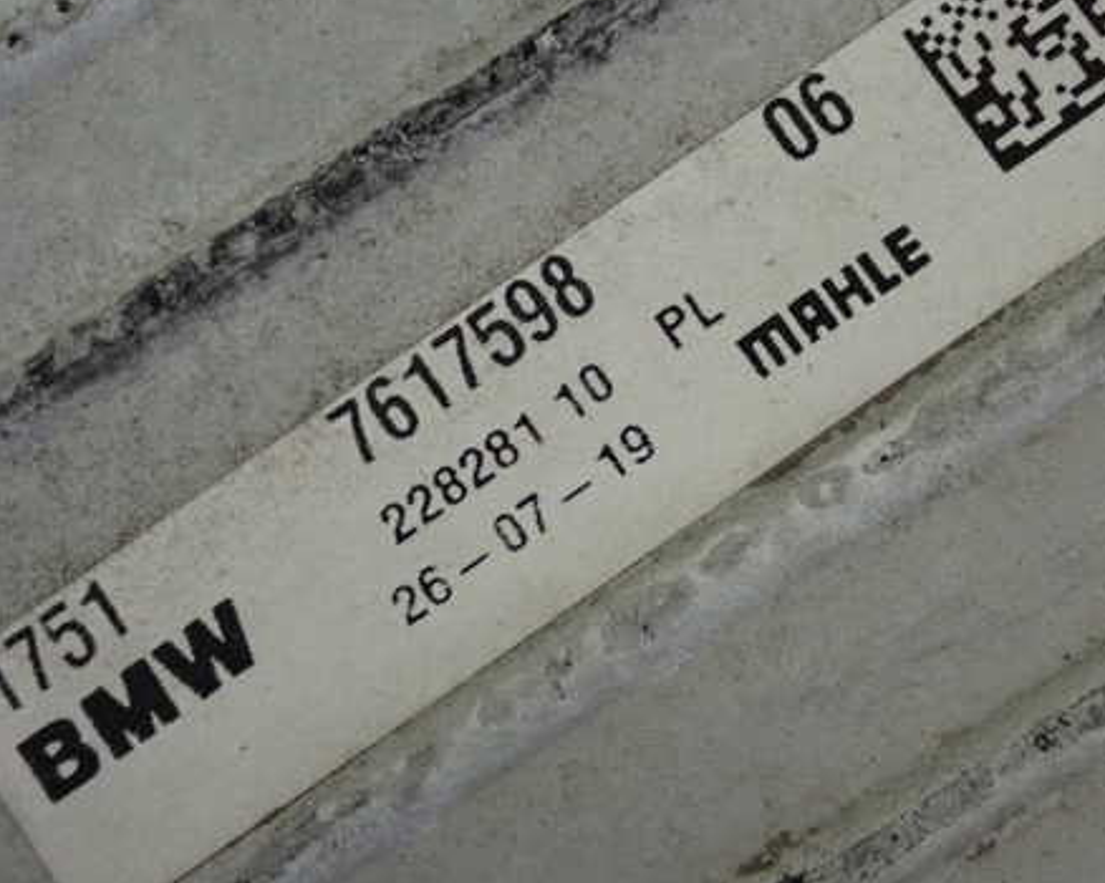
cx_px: 588
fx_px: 3105
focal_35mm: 95
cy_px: 406
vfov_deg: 16.2
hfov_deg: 20.2
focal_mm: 12.73
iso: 1250
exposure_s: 1/125
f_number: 3.9
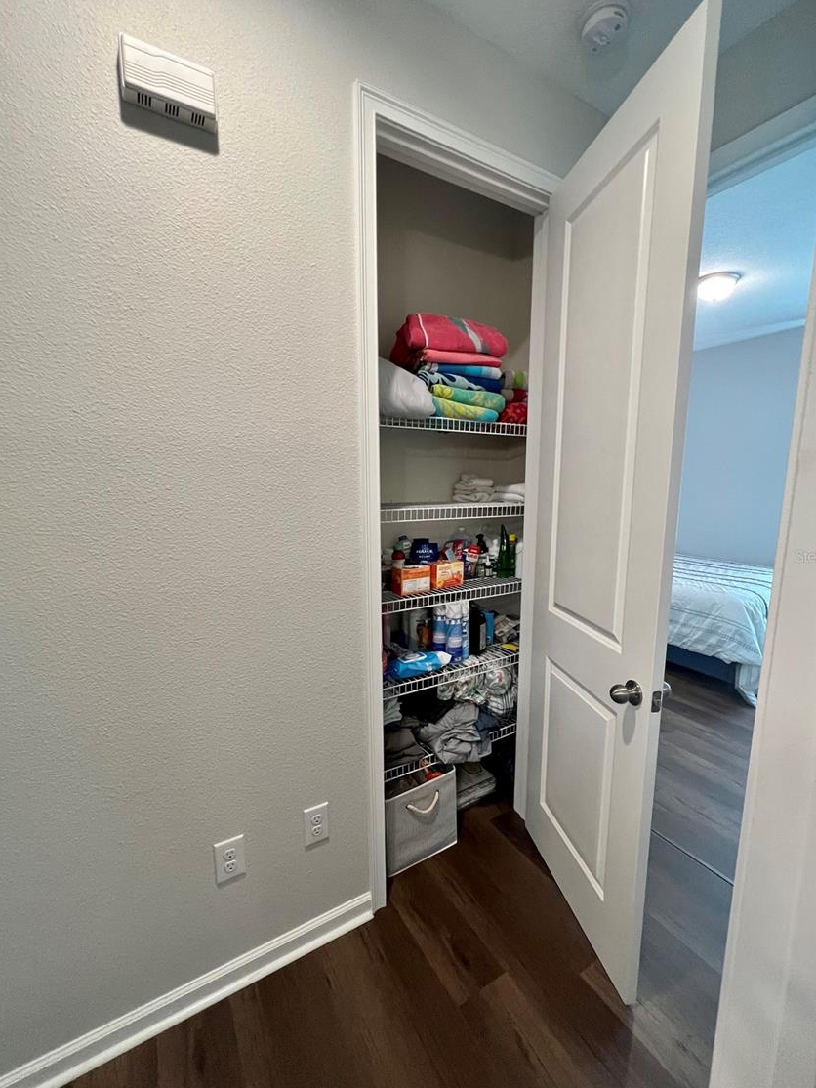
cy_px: 556
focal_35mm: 14
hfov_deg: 85.6
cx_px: 426
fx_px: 440
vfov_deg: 102.0
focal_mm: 1.57
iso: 250
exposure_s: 1/60
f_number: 1.8
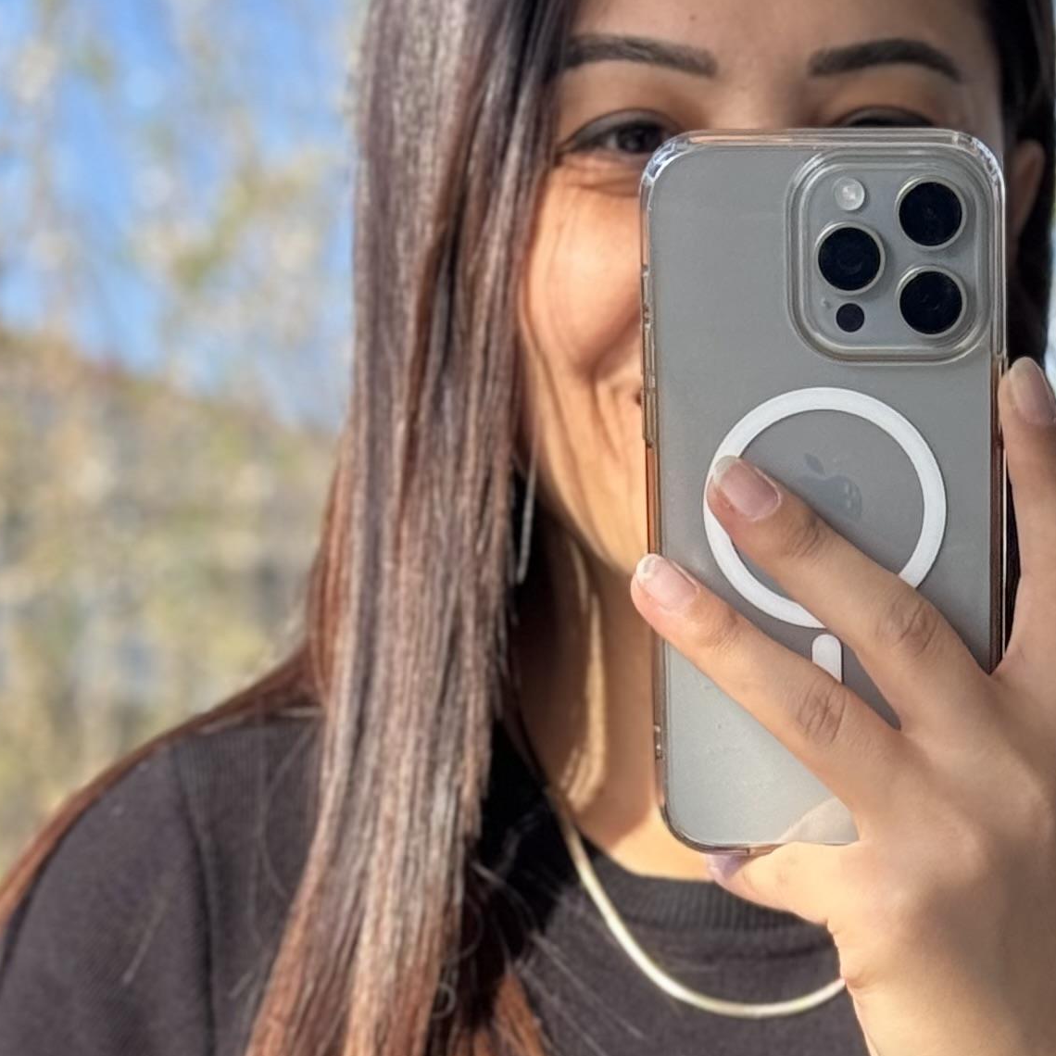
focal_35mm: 150
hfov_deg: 11.6
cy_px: 1389
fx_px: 5177
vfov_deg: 11.3
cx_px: 855
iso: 64
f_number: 1.78
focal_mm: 6.86
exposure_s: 1/347
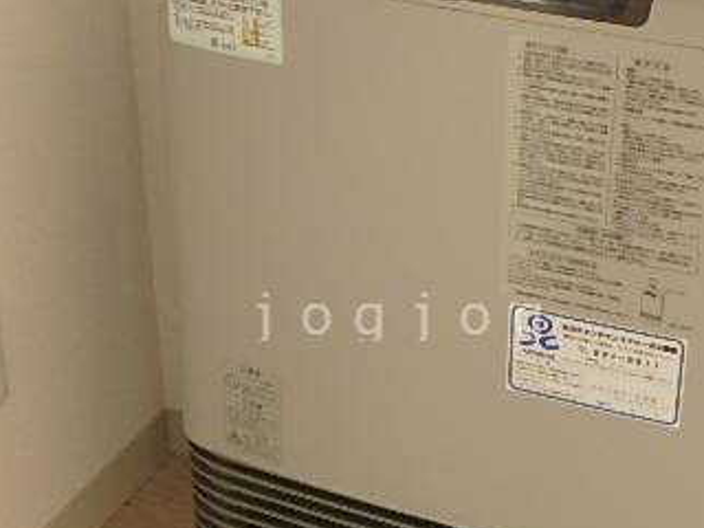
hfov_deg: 23.3
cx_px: 403
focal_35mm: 84
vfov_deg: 17.6
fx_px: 1708
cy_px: 315
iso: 250
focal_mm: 7.5
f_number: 5.2
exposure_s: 1/40
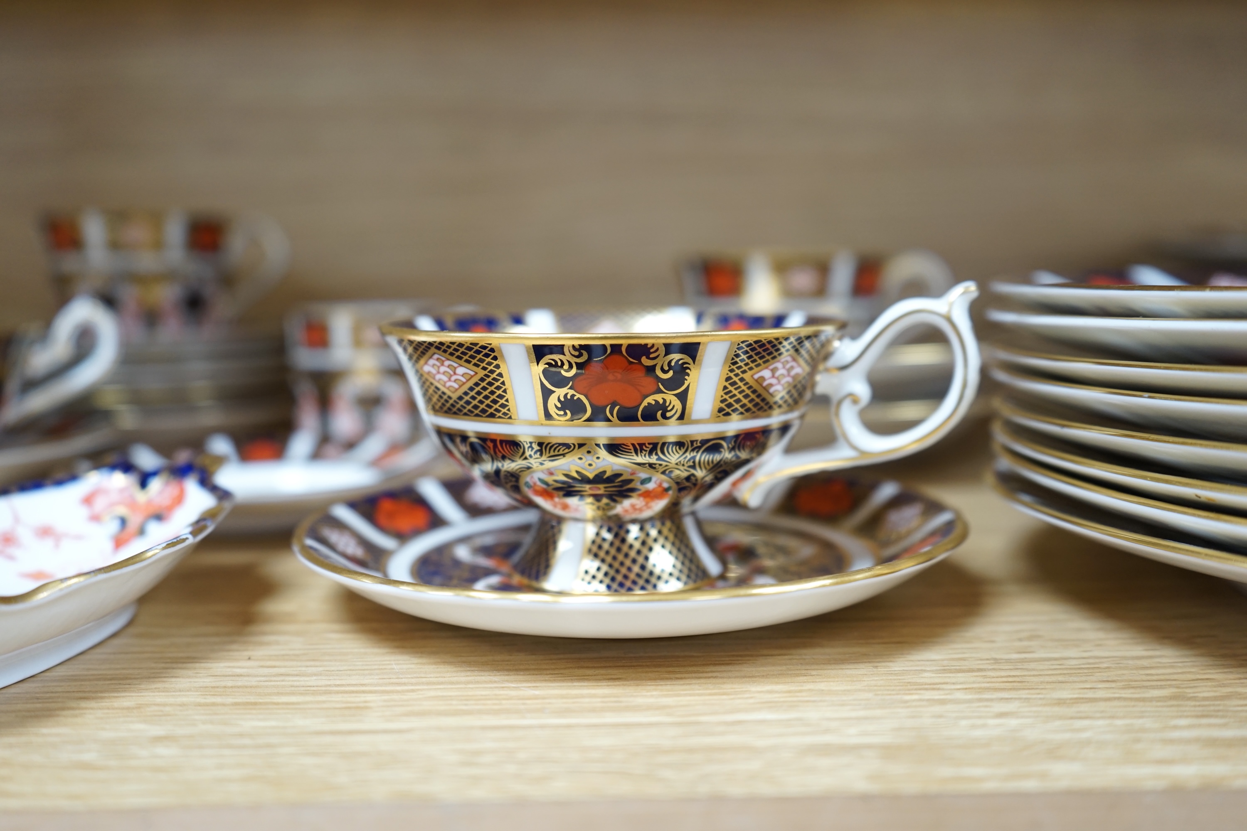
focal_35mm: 32
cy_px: 416
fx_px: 1108
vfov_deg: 41.1
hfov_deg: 58.7
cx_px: 624
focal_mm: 32
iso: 640
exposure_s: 1/60
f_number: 4
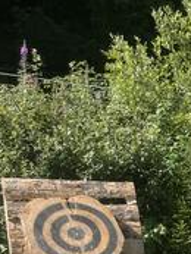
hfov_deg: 15.3
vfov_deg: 19.9
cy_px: 335
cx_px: 279
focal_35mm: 90
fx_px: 661
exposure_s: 1/1715
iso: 32
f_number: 1.6
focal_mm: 4.2
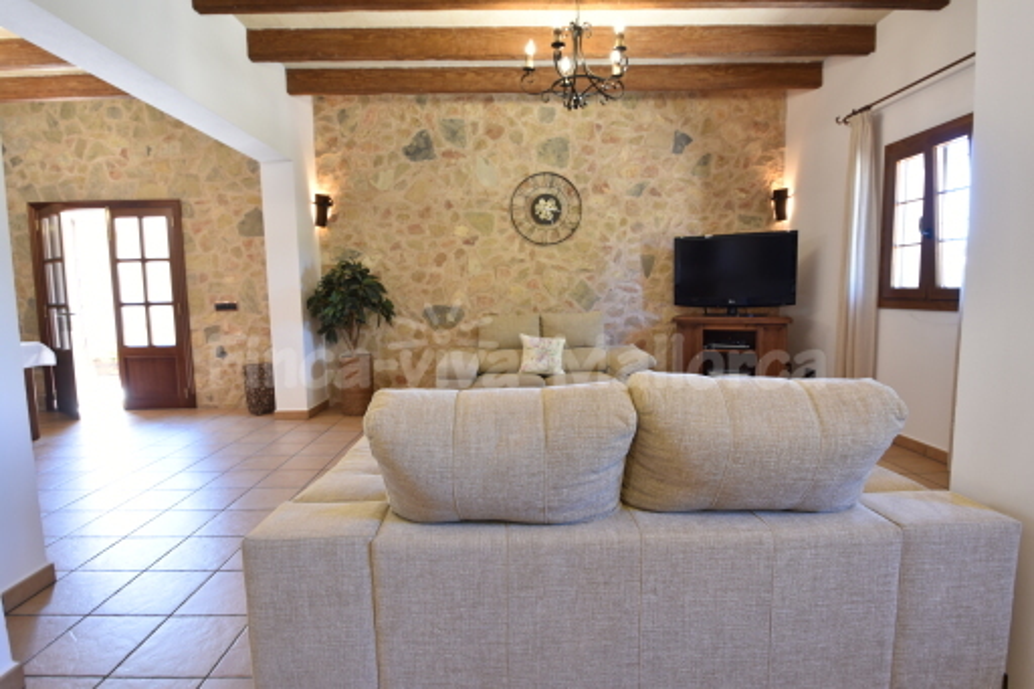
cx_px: 517
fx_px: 495
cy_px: 344
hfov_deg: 92.5
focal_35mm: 17
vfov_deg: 69.6
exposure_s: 1/2
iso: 100
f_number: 5
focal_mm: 11.5
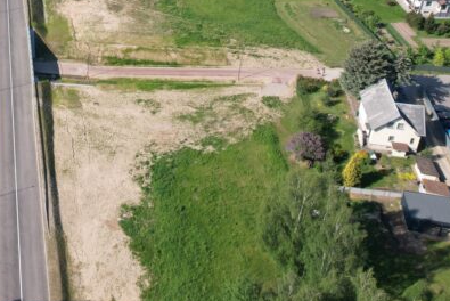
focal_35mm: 57
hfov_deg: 32.8
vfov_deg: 22.0
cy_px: -62
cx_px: 26
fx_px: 713
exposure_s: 1/1250
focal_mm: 8.38
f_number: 2.8
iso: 100
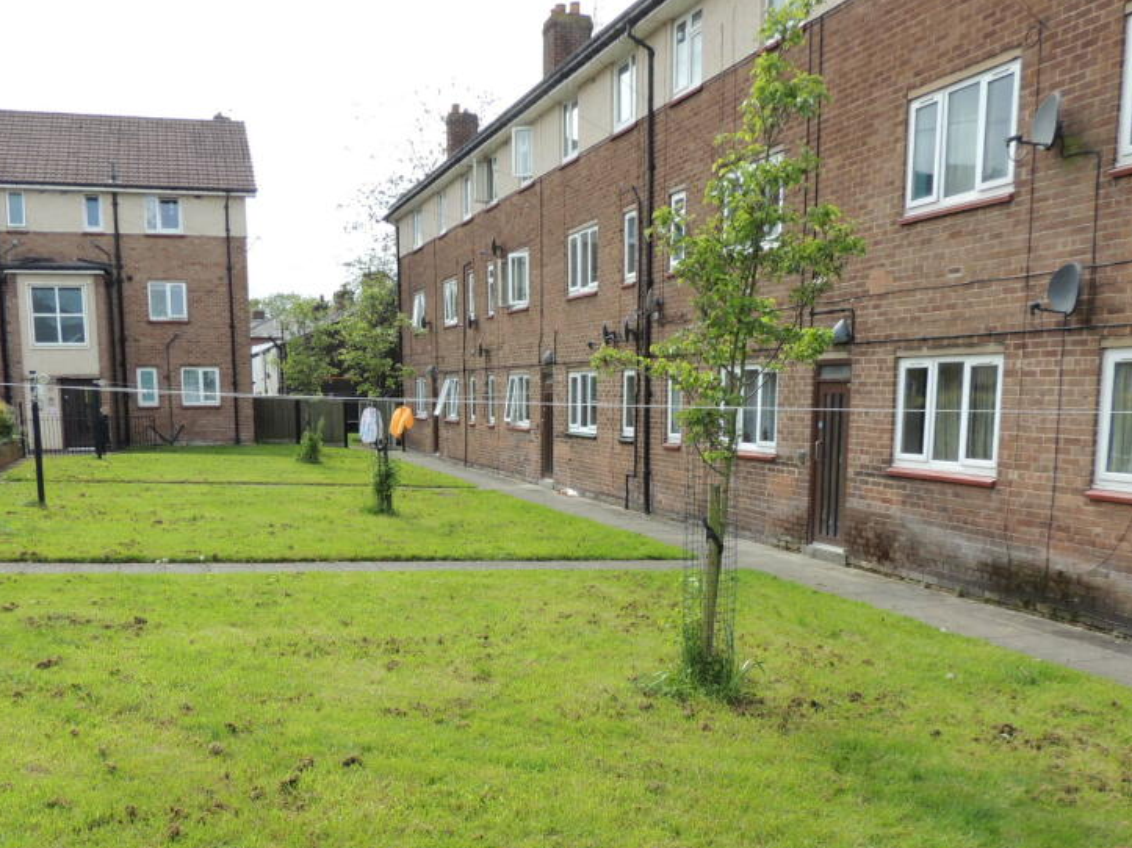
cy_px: 584
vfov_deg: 41.1
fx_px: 1112
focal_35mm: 34
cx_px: 514
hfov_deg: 53.9
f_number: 3
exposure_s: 1/500
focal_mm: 4.3
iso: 100
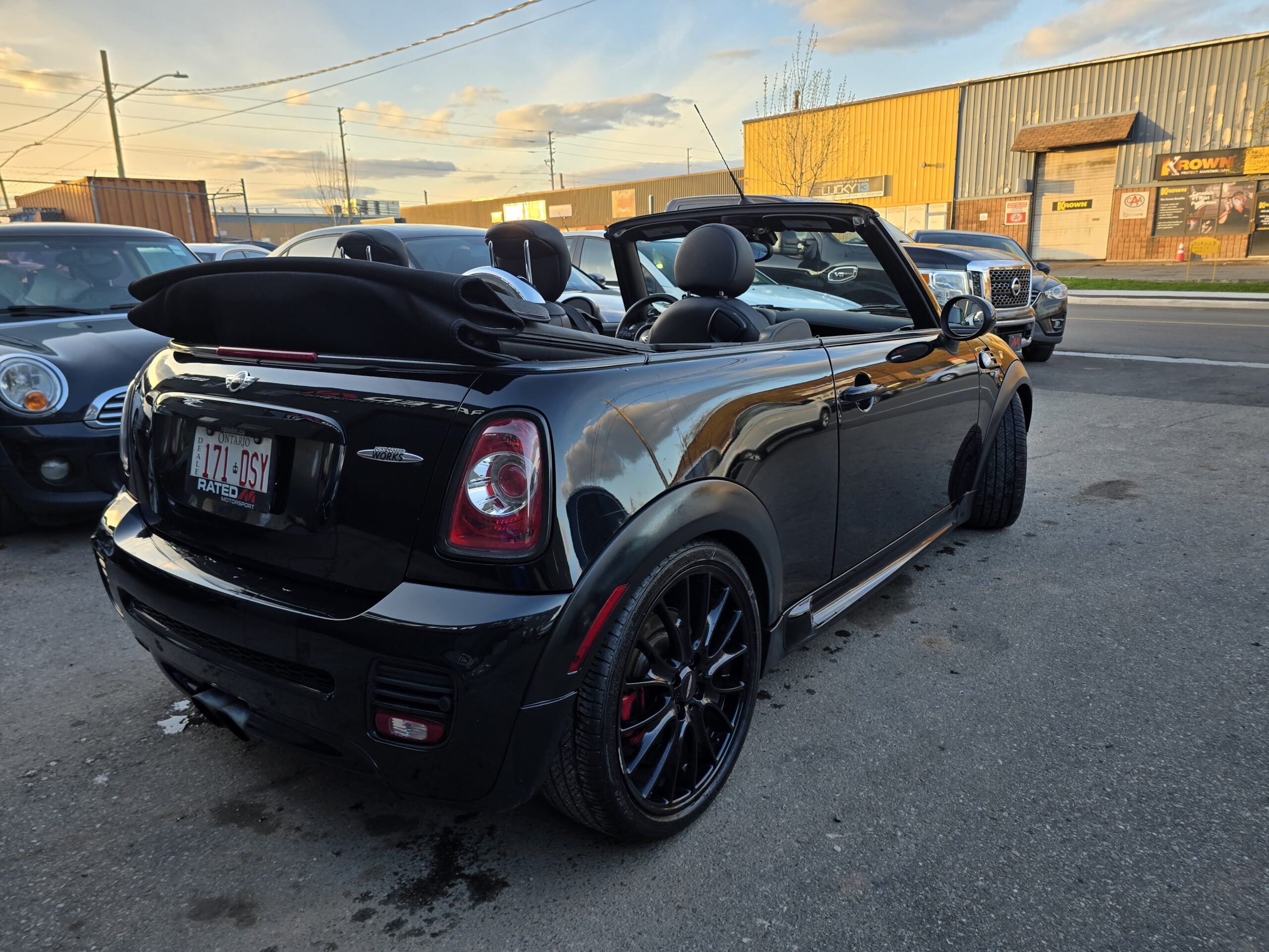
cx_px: 634
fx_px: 843
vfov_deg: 58.9
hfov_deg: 73.9
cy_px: 476
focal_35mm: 23
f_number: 1.7
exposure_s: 1/180
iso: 32
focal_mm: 6.3
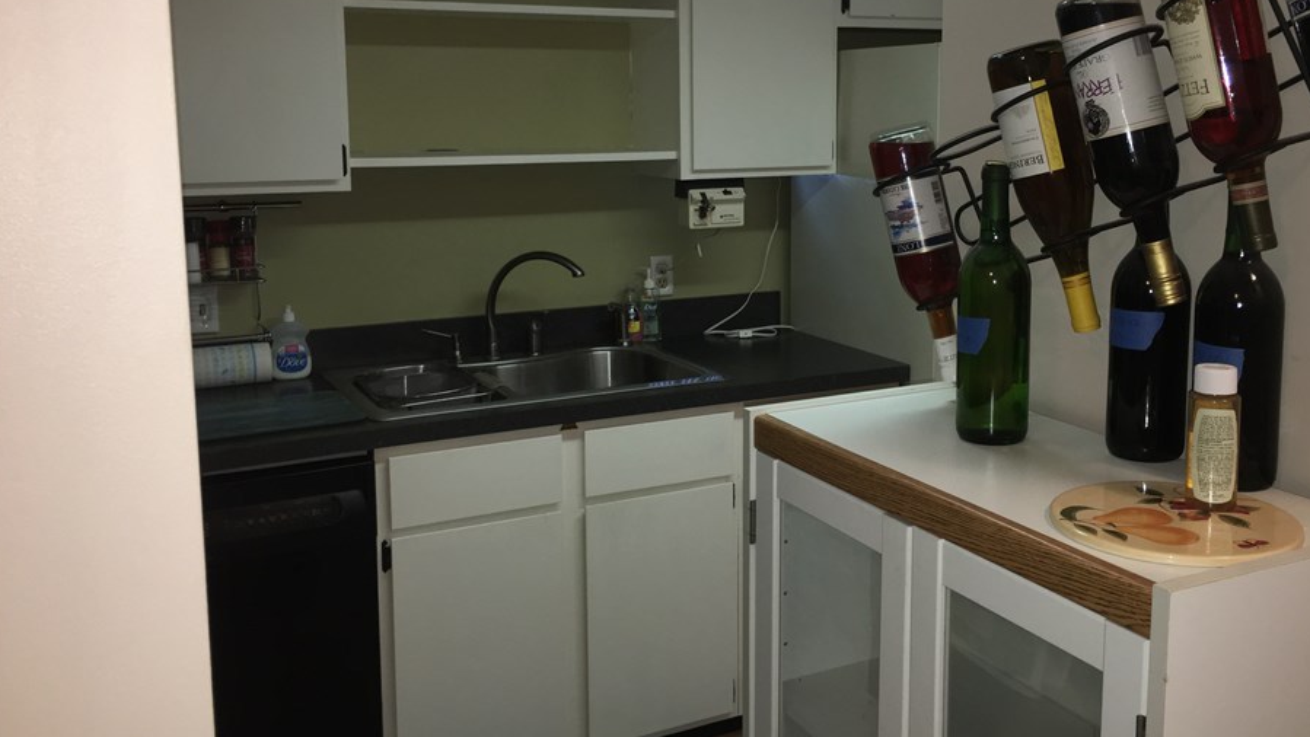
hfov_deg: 55.1
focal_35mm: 36
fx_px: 1251
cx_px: 736
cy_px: 306
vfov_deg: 32.8
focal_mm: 4.15
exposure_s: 1/20
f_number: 2.2
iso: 50
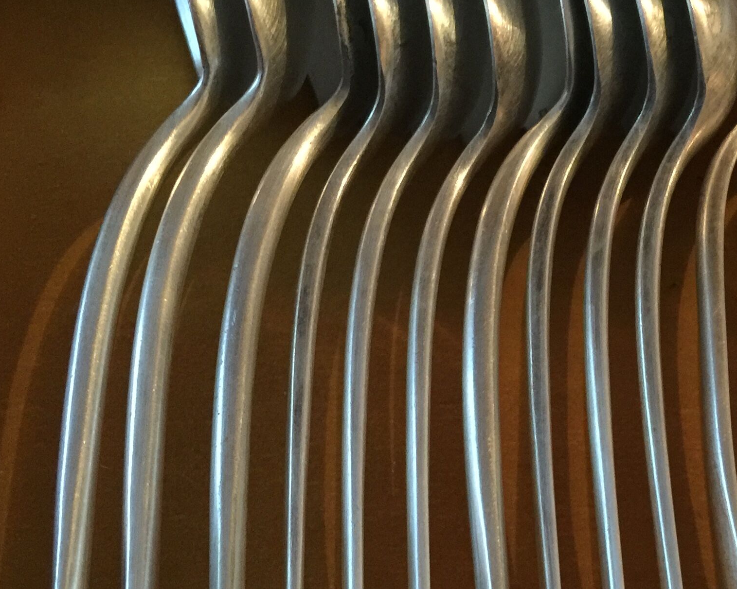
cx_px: 557
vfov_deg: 25.0
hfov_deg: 30.4
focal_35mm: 61
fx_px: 1331
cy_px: 249
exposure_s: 1/8
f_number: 2.2
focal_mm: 4.15
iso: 200
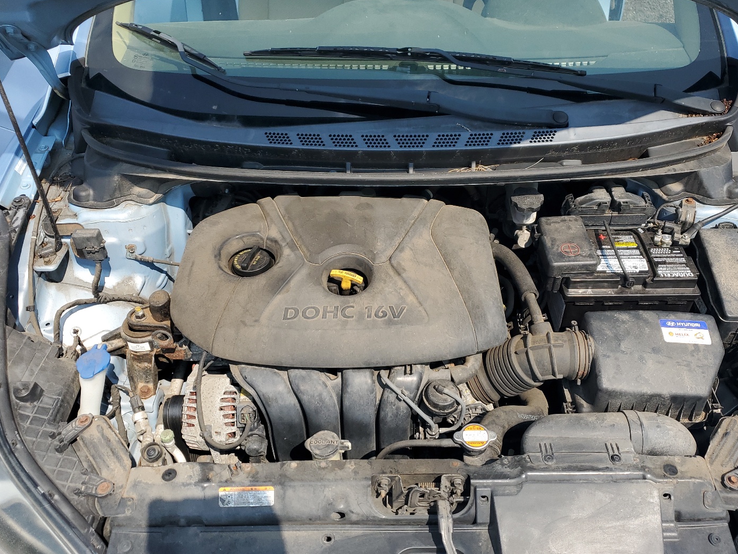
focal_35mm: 30
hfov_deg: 59.9
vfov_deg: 46.8
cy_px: 282
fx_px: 640
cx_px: 399
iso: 50
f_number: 1.5
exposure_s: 1/2000
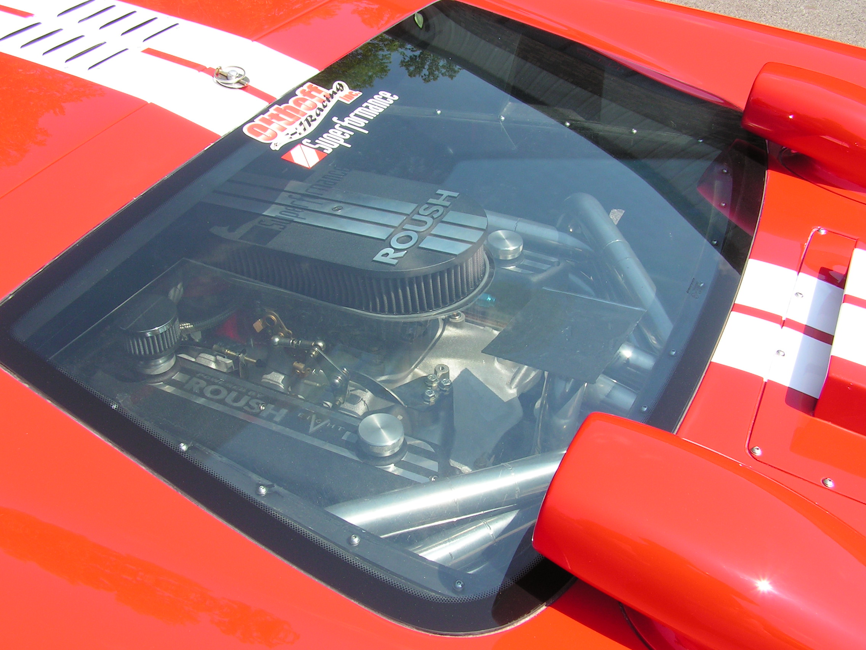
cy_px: 325
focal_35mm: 38
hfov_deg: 49.0
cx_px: 433
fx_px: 951
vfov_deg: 37.7
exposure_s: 1/200
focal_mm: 6.3
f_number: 5.6
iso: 50
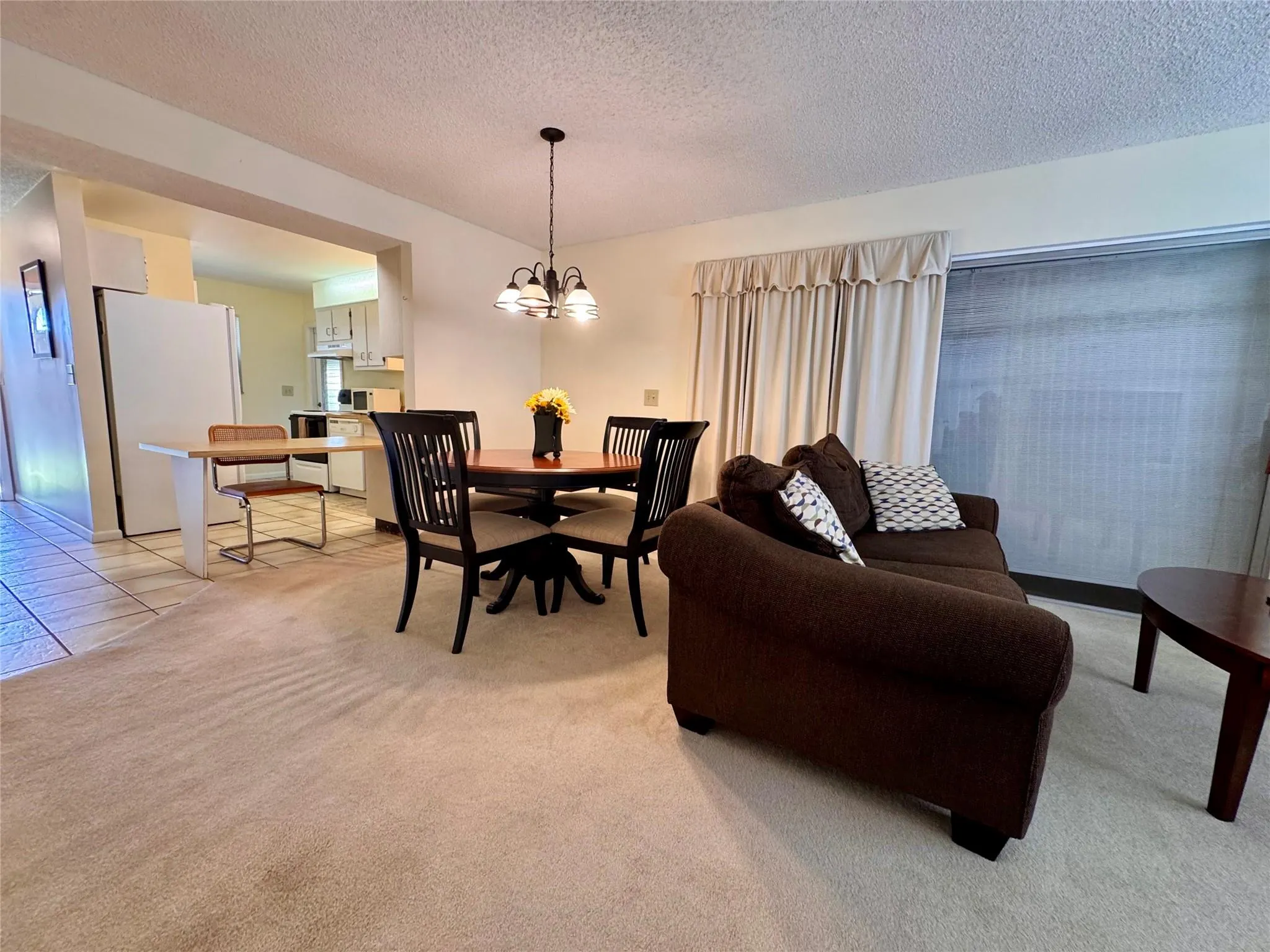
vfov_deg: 85.7
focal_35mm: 14
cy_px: 476
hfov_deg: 102.1
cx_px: 635
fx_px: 514
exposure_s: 1/60
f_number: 2.2
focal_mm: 2.22
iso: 250
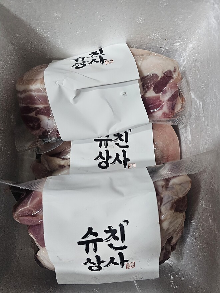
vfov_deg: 73.9
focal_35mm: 23
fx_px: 195
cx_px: 110
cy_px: 146
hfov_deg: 58.9
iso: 640
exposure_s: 1/120
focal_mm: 6.3
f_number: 1.7
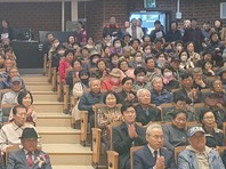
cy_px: 79
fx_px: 515
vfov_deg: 18.6
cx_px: -11
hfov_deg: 23.5
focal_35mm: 79
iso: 200
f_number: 2.4
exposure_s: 1/60.2
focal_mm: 4.3
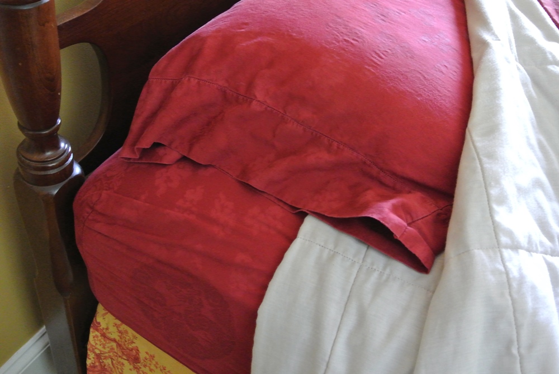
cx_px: 280
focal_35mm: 39
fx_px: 606
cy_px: 187
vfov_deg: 34.3
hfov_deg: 49.5
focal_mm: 14.5
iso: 2200
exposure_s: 1/30
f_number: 4
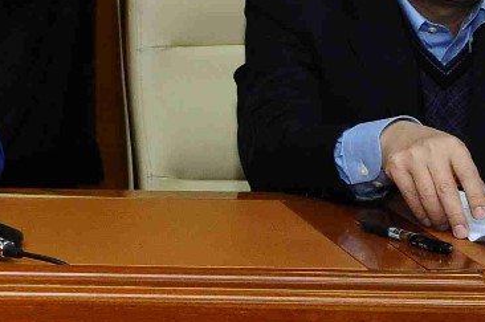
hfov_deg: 12.7
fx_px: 2058
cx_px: -260
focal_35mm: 153
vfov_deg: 8.8
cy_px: -91
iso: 2000
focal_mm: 35
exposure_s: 1/100
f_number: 5
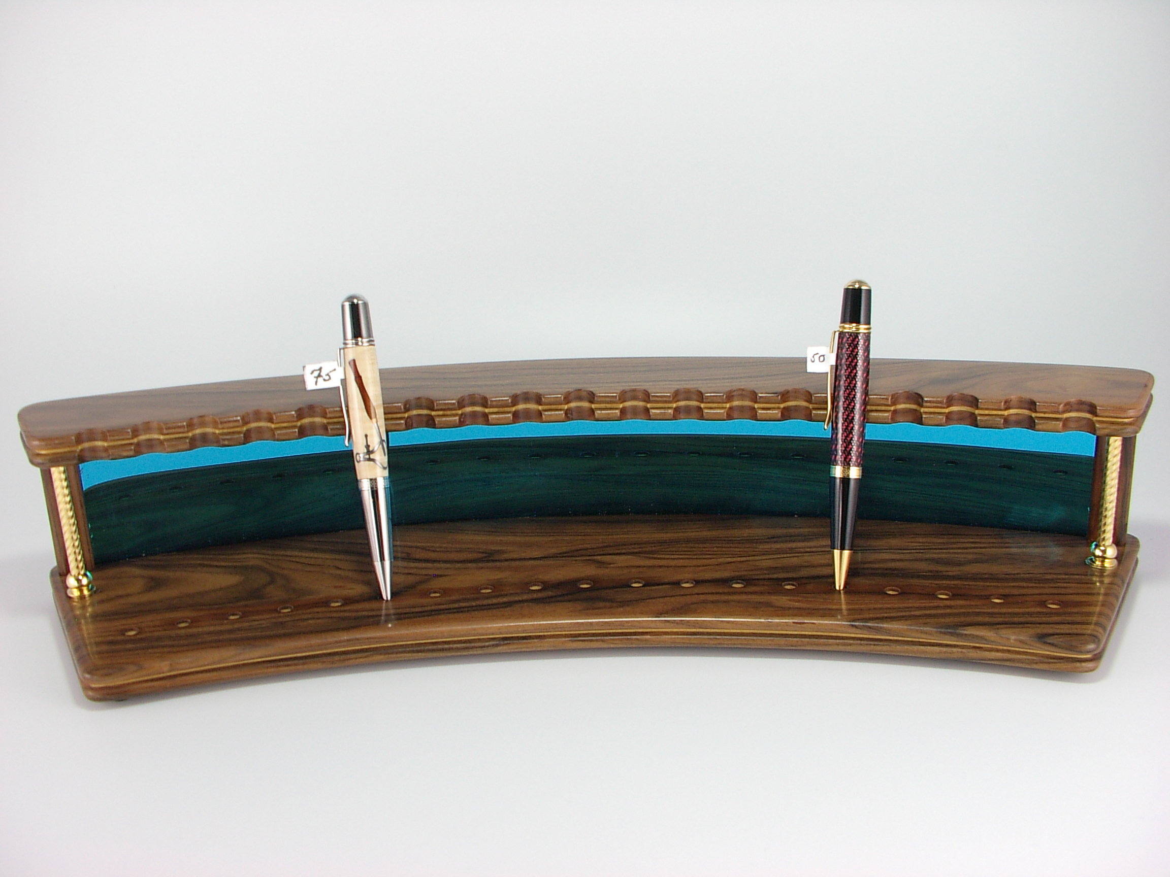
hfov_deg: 42.1
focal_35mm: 45
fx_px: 1521
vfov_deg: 32.2
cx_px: 585
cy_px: 438
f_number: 3.1
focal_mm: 7
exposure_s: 1/50
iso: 100
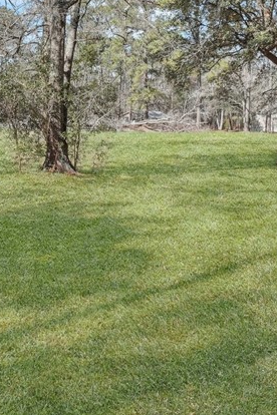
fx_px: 485
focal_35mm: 42
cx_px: 34
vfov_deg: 45.6
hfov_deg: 30.6
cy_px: 134
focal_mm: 16
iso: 320
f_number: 9
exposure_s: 1/60
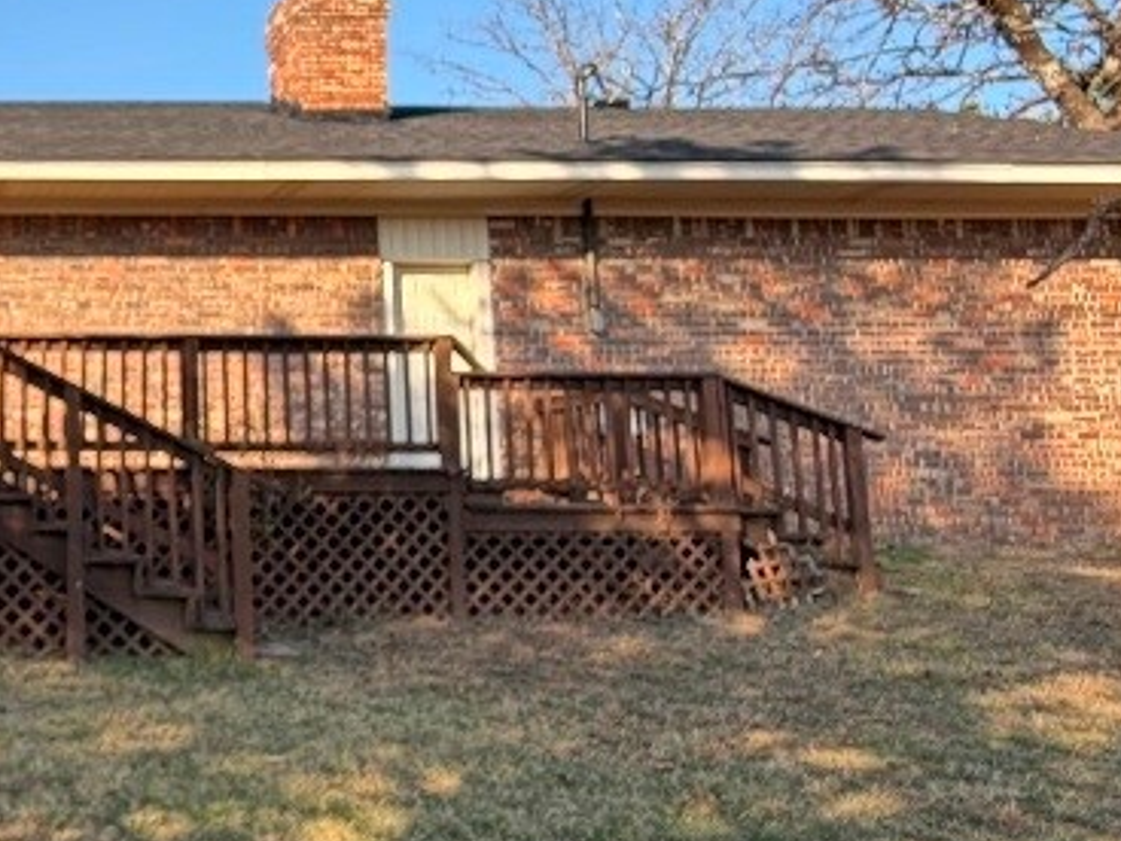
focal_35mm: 39
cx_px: -76
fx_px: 1263
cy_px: 344
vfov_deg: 36.7
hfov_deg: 40.0
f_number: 2.2
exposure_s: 1/215
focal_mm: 2.22
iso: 40
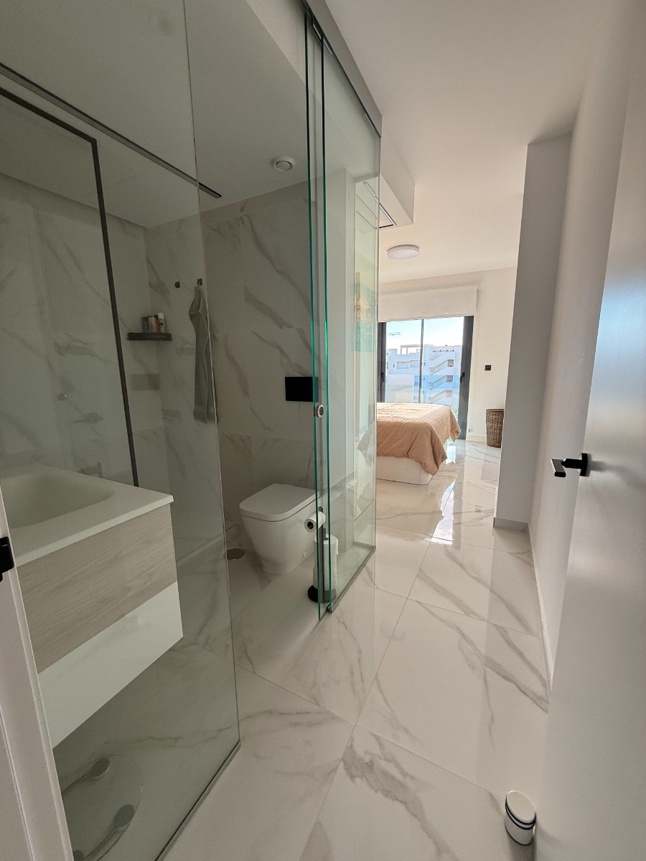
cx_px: 323
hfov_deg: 85.7
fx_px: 348
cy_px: 430
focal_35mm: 14
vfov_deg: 102.1
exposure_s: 1/121
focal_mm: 2.22
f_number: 2.2
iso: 64
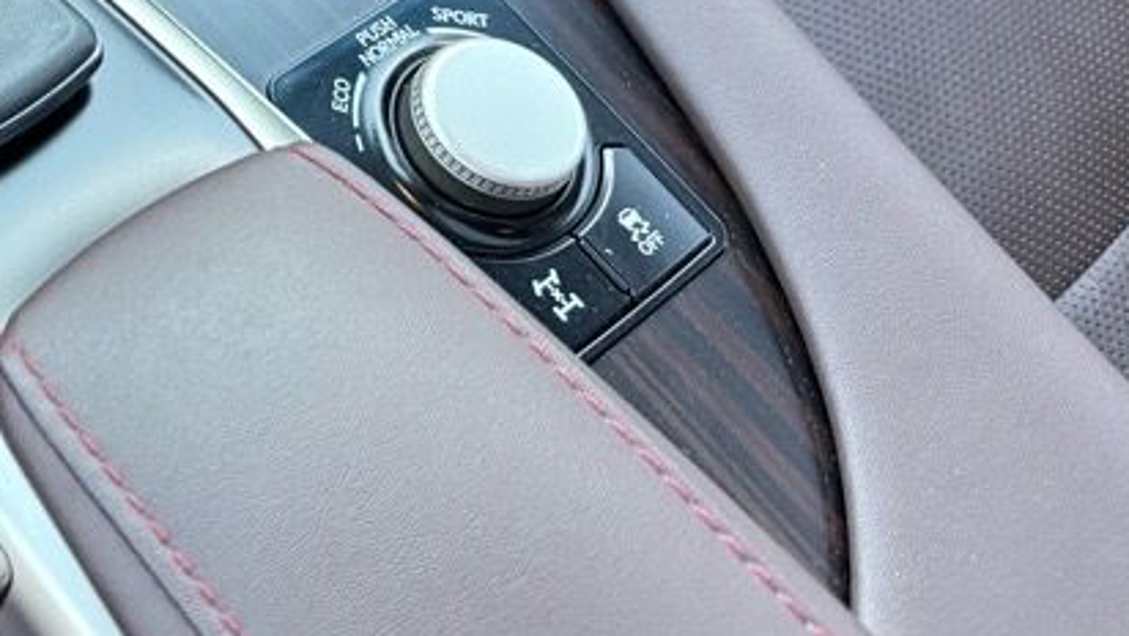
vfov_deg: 17.3
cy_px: -214
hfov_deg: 28.5
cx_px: -195
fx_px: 1946
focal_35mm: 65
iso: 400
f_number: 1.78
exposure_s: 1/50
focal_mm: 6.76
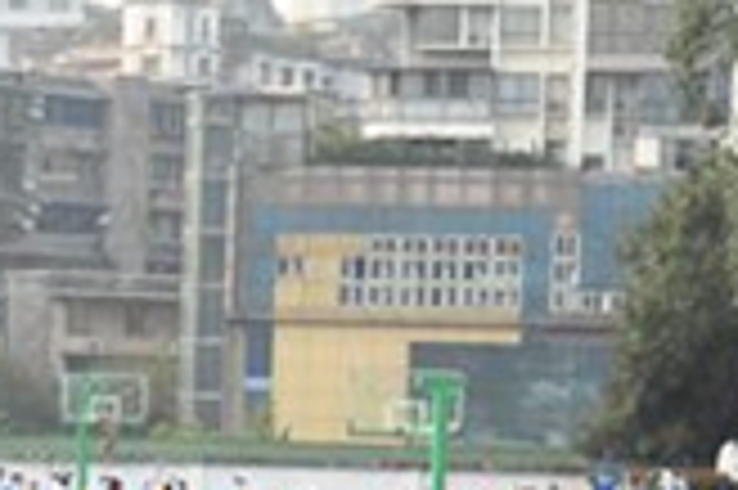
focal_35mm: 215
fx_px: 4403
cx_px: -324
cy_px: 735
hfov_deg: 9.4
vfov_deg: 6.3
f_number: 11
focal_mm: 55
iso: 5000
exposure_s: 1/500
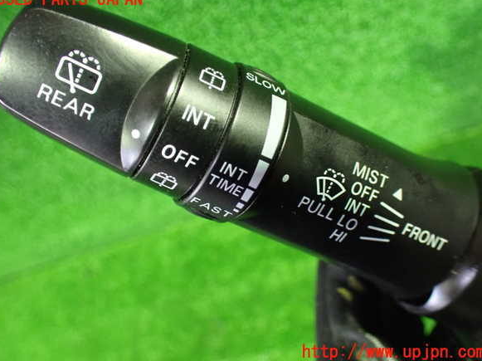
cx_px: 241
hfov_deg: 58.4
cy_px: 176
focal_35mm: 31
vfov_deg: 45.4
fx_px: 431
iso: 1250
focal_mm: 5.4
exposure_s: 1/30
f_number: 2.3
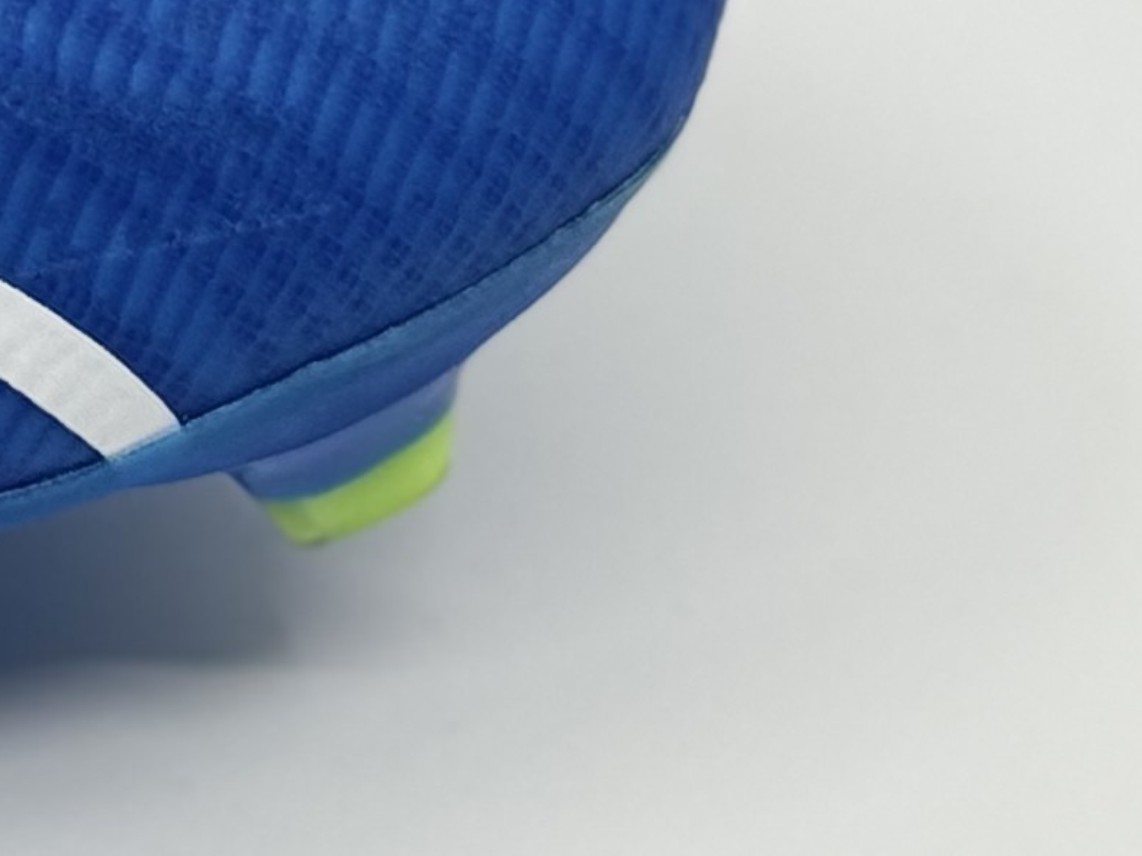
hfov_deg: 7.5
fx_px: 8114
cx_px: -1679
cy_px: -950
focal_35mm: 246
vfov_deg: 5.9
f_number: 1.78
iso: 64
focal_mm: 6.86
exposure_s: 1/572
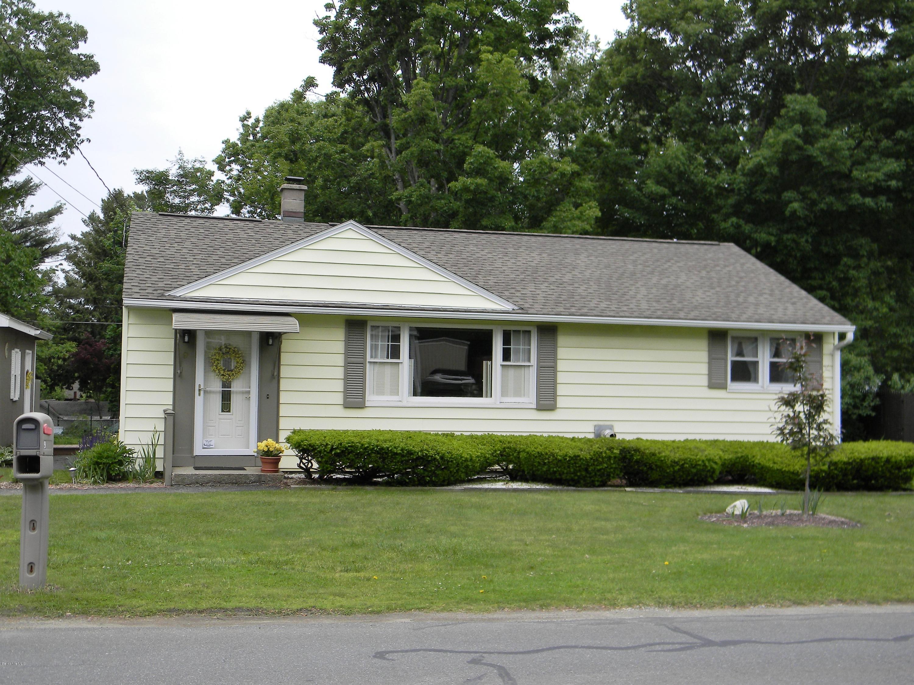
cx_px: 457
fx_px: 1083
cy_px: 342
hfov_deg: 45.8
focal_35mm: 41
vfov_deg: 35.1
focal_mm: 7.3
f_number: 3.8
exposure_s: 1/479
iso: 80
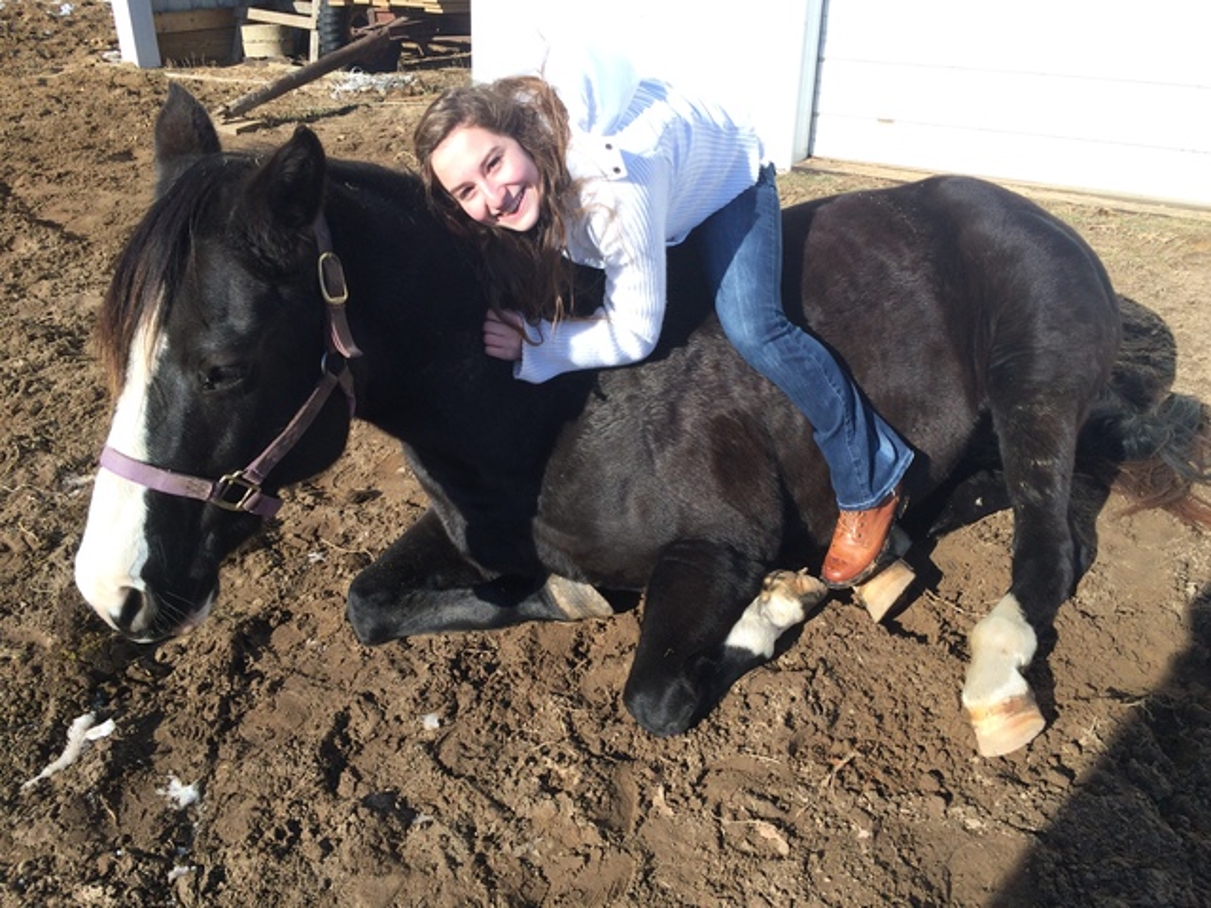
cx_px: 606
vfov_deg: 48.2
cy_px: 454
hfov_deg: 61.7
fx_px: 1015
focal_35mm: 29
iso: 50
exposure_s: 1/1709
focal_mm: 4.15
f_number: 2.2
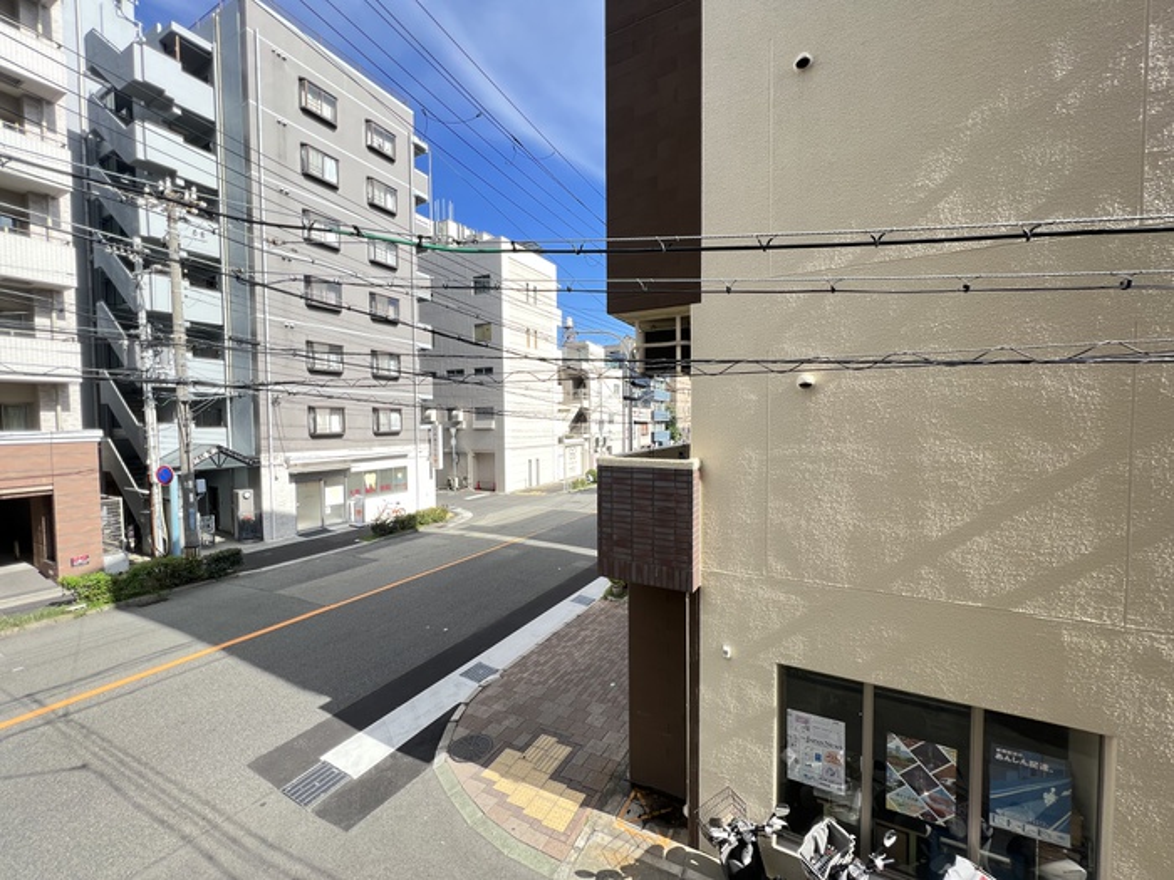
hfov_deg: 106.2
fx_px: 441
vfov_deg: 89.9
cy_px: 440
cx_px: 587
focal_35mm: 13
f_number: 1.8
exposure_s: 1/499
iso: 32
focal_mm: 1.57
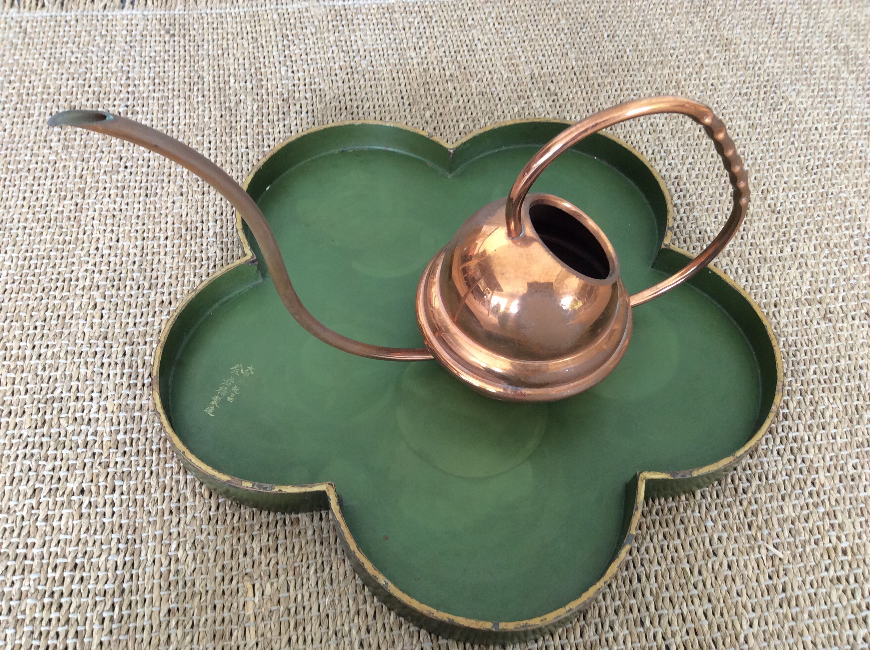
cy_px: 325
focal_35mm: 32
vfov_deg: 44.1
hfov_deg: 56.9
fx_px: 803
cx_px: 435
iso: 64
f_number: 2.4
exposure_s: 1/25
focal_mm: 3.3
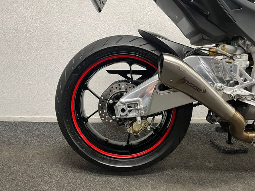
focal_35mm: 26
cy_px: 96
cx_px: 128
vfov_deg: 53.1
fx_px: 192
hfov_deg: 67.3
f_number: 1.6
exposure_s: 1/50
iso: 160
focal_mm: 5.1
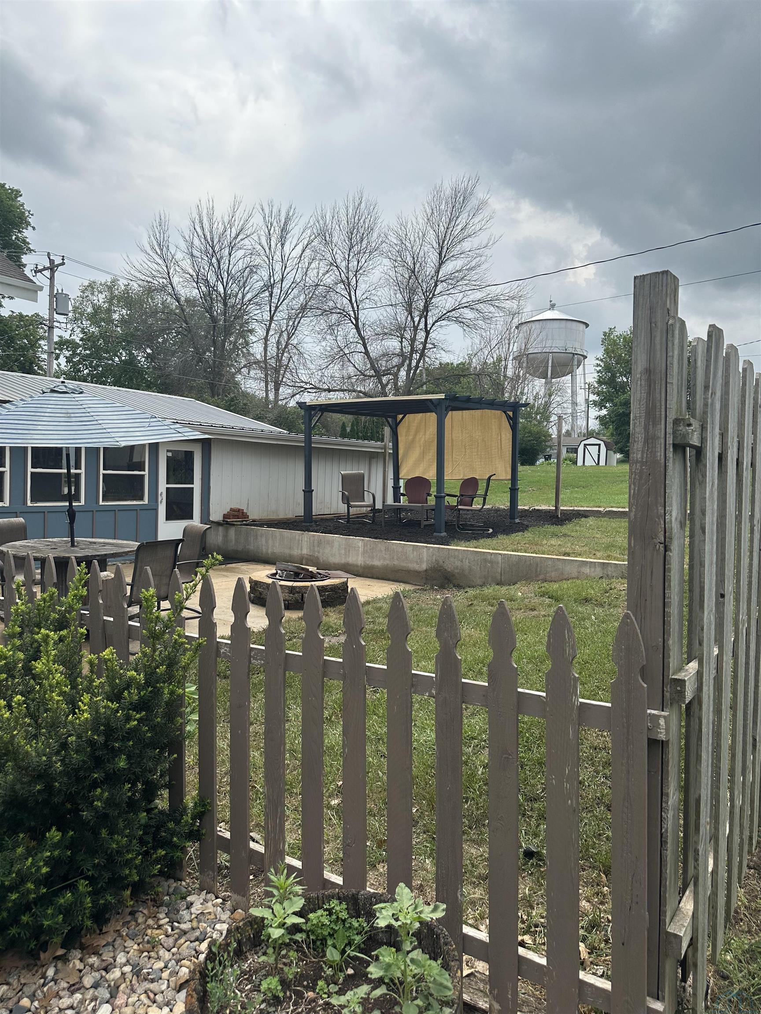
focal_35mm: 24
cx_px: 380
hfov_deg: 56.8
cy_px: 507
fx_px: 703
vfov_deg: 71.6
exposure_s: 1/5525
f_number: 1.78
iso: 80
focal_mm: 6.86
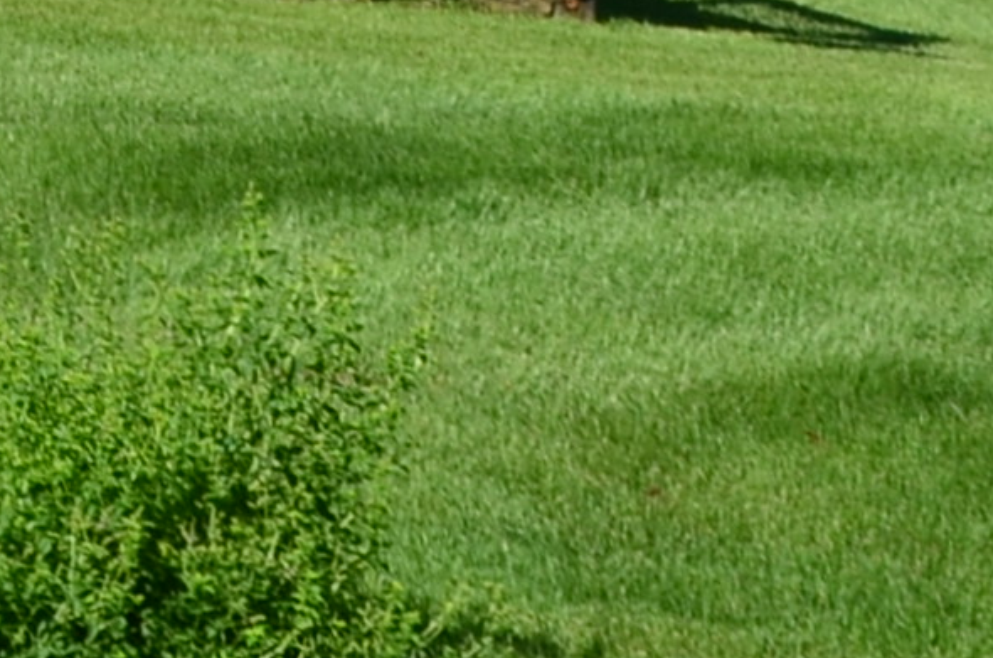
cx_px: -895
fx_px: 4653
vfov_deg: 7.8
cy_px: -535
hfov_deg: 11.2
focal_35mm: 169
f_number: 11
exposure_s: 1/125
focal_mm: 18
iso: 100
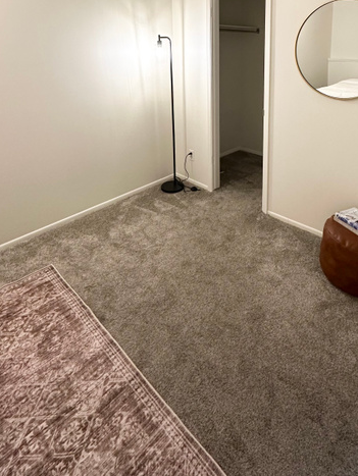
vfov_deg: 66.4
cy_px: 89
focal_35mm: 23
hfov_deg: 58.4
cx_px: 216
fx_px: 317
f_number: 2.2
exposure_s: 1/60
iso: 250
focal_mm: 2.22
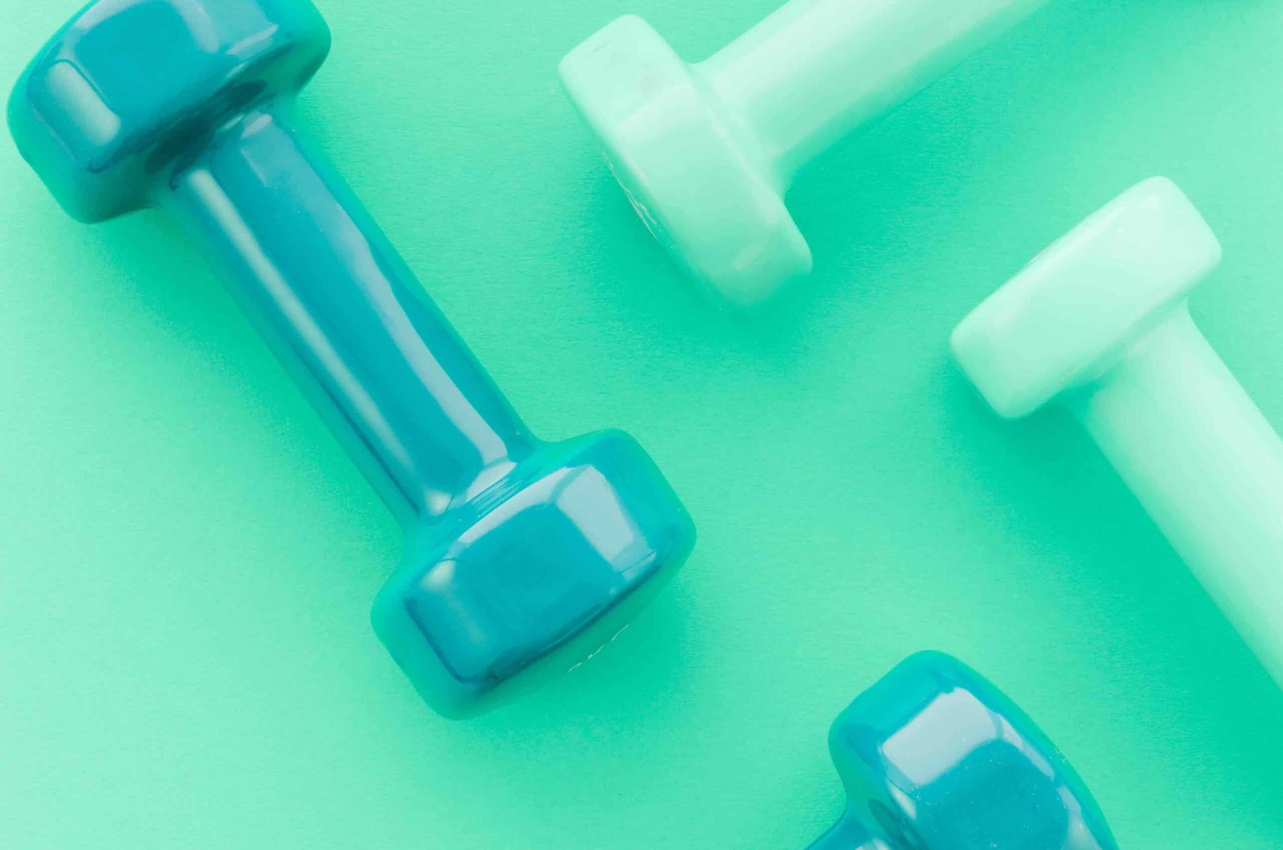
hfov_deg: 19.5
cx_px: 642
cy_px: 425
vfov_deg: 13.0
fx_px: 3735
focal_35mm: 105
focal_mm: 70
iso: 100
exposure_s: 1/6
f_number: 13
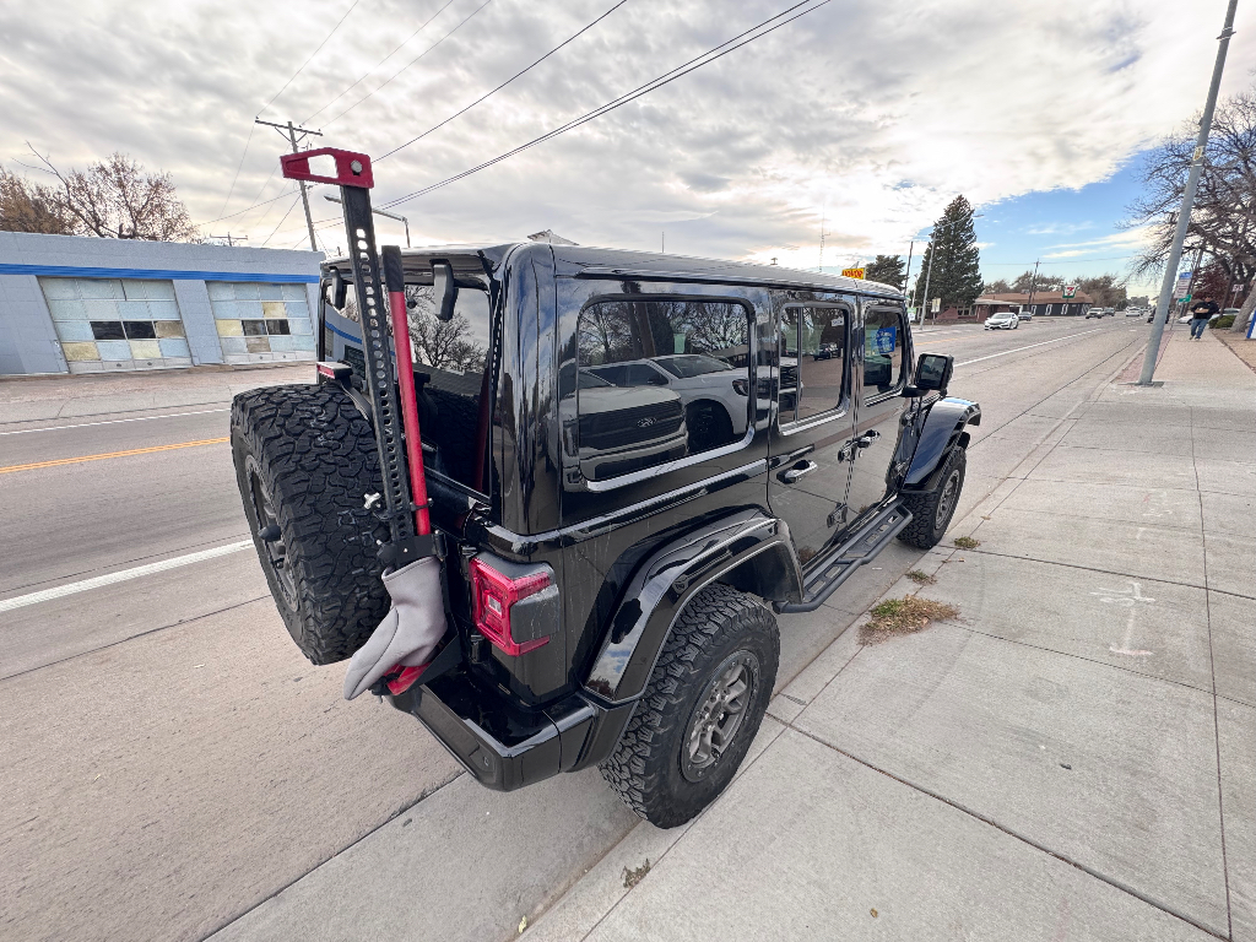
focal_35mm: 14
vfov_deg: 85.7
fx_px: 508
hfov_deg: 102.1
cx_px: 628
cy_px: 471
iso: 40
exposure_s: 1/101
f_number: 2.2
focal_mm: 2.22
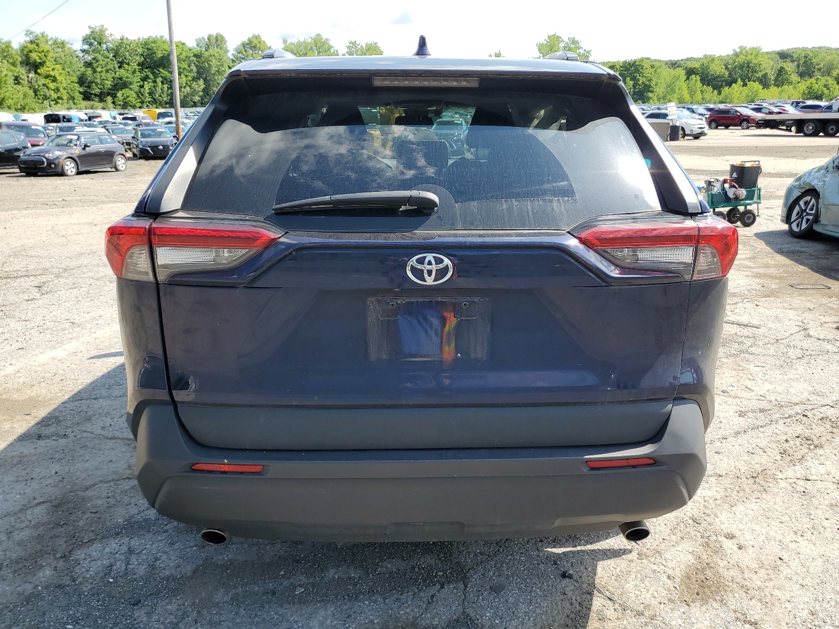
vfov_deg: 53.1
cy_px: 314
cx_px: 420
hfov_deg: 67.3
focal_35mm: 26
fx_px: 630
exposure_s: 1/1111
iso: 50
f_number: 1.5
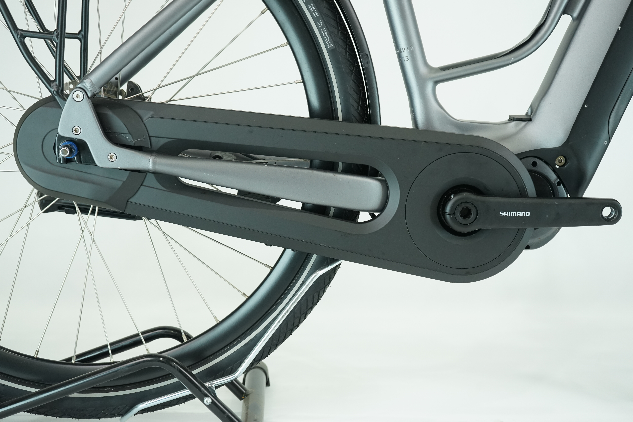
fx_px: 932
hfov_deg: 37.5
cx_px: 316
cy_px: 211
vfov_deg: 25.5
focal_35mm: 53
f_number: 5.6
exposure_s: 1/200
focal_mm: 53
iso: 1600
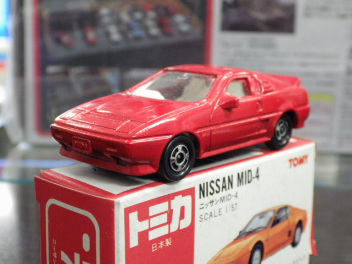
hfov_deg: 32.7
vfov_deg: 24.8
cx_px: 176
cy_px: 132
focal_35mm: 59
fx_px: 600
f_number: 4
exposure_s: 1/30
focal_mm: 10.7
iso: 800
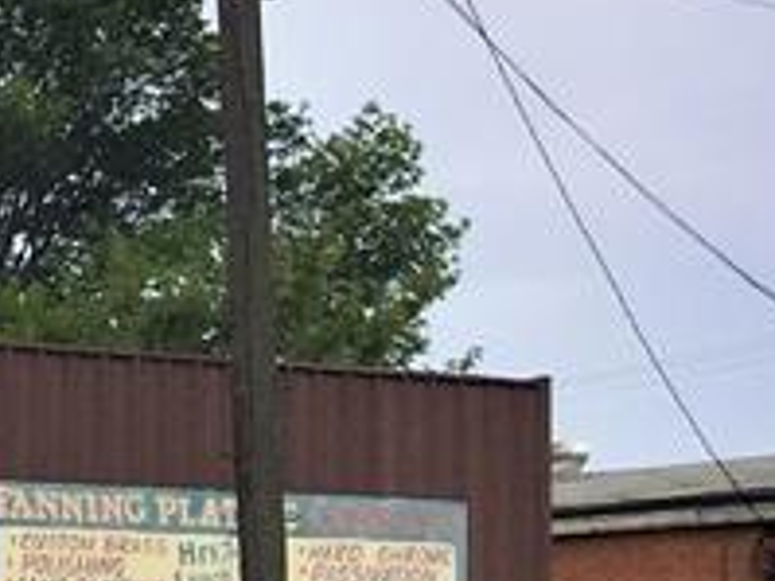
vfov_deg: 9.8
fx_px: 3334
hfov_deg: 10.9
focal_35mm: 149
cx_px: -1168
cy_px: 702
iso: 25
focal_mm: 4.15
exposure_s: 1/2024
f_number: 2.2
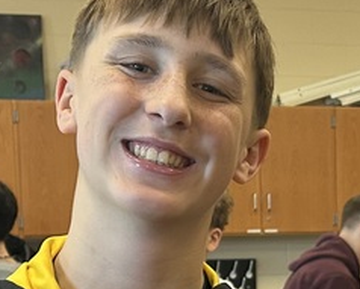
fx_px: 1163
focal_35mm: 109
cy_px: 328
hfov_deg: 17.3
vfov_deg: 13.8
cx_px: 345
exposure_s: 1/60
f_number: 1.5
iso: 200
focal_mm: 5.7
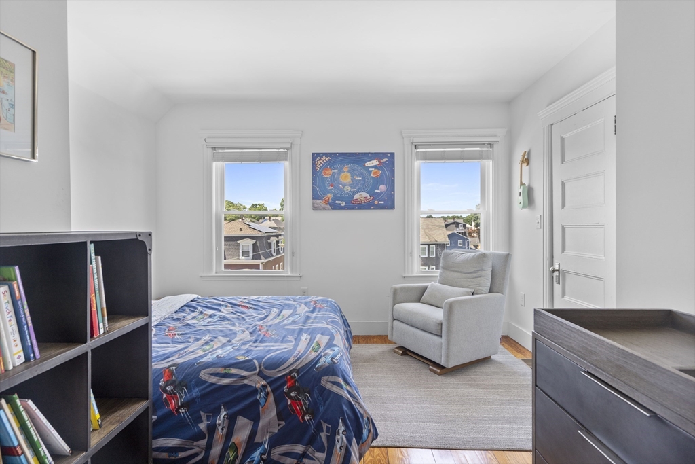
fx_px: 328
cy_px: 232
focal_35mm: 17
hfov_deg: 93.3
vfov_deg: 70.5
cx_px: 348
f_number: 7.1
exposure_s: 1/13
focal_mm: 17
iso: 320
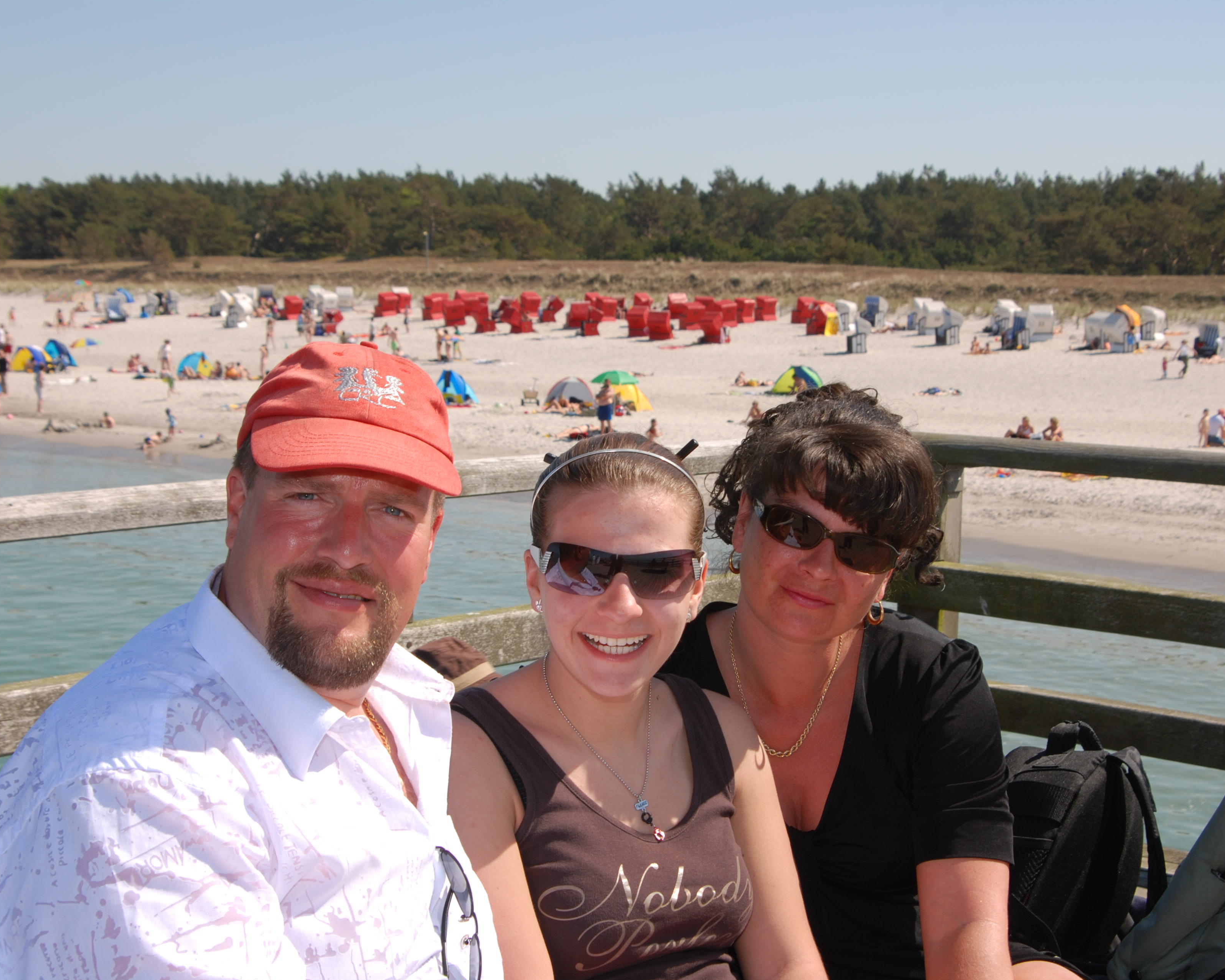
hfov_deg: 31.7
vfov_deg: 25.6
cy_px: 493
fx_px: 2159
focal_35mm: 60
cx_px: 618
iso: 100
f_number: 10
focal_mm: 35
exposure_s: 1/100
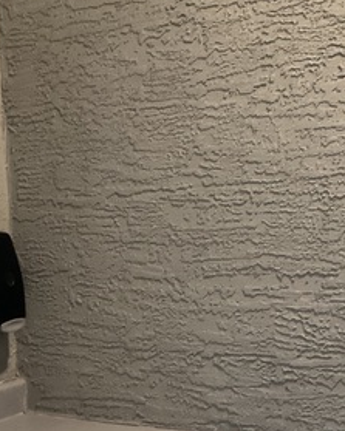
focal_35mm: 65
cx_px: 141
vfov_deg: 28.9
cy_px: 304
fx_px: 830
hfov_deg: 23.4
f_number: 1.8
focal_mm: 3
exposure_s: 1/24
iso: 500
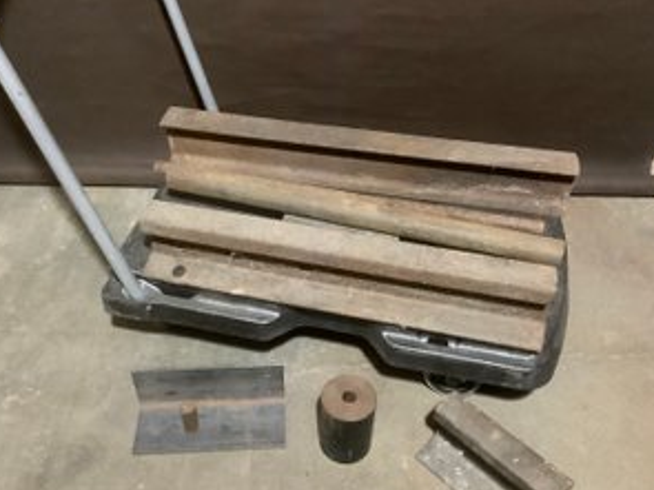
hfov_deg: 51.4
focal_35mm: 36
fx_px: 680
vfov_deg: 39.6
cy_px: 265
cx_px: 314
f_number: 2.4
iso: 640
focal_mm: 3.3
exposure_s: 1/17
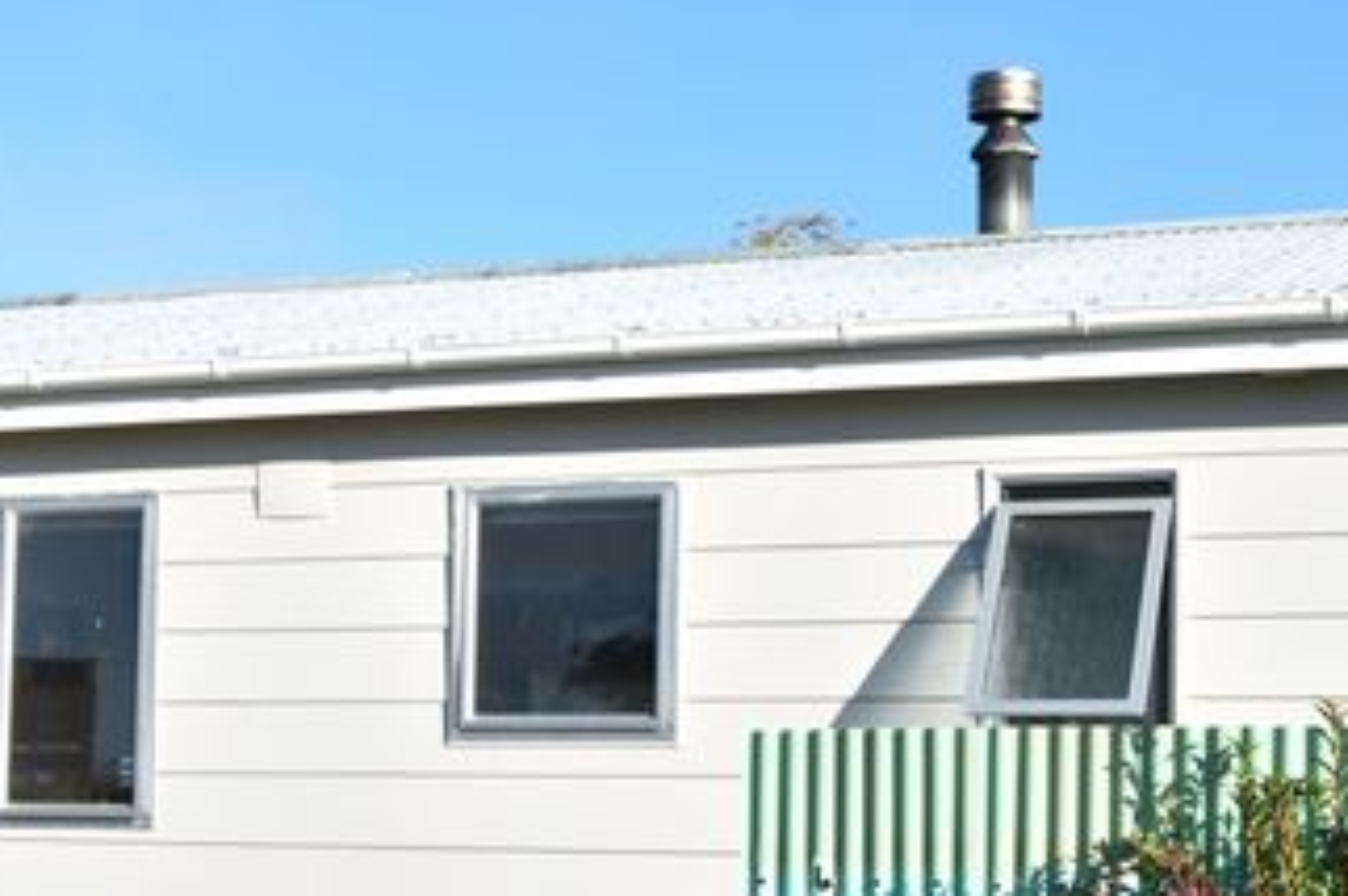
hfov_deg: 26.9
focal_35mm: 75
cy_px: 829
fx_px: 2813
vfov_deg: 17.8
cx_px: 507
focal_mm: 21
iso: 200
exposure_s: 1/320
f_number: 9
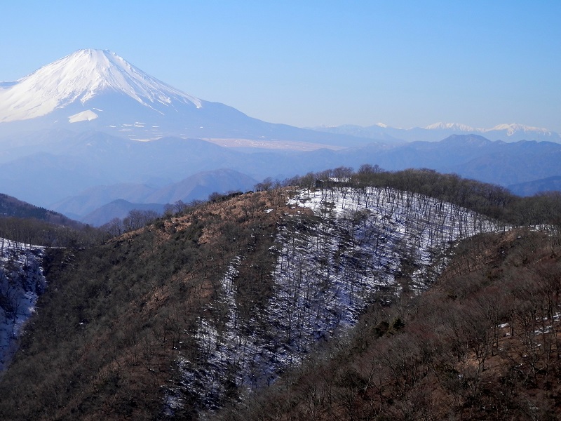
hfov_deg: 24.4
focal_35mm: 80
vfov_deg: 18.4
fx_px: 1297
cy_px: 210
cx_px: 280
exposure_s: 1/800
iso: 80
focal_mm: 14.4
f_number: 4.6
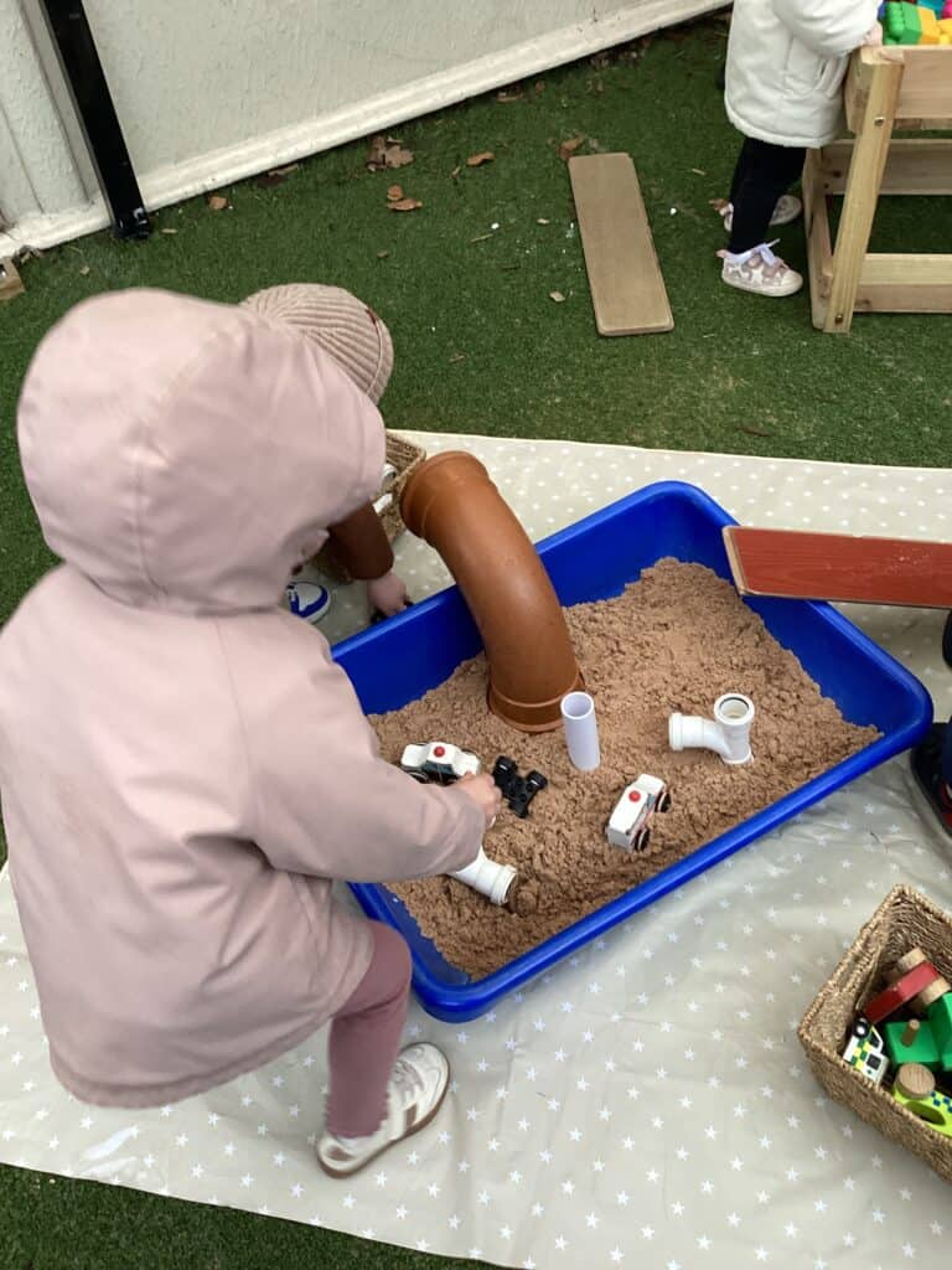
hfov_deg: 45.4
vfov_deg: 58.4
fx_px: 1137
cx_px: 476
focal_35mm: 31
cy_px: 635
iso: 100
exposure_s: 1/50
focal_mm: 3.3
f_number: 2.4
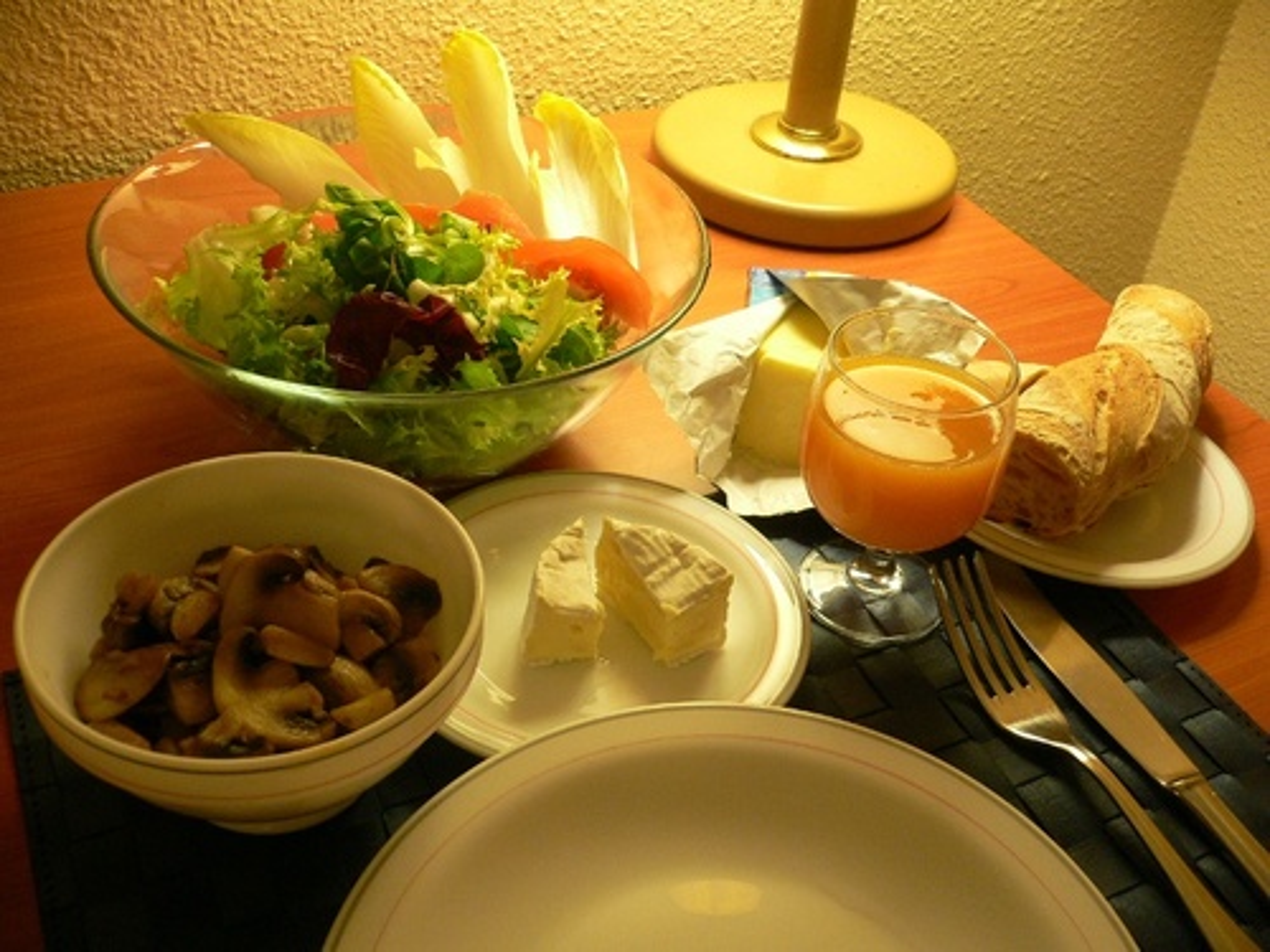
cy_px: 476
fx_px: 1284
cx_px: 635
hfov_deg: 52.6
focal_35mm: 35
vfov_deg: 40.7
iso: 200
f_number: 2.8
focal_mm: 5.8
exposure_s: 1/15
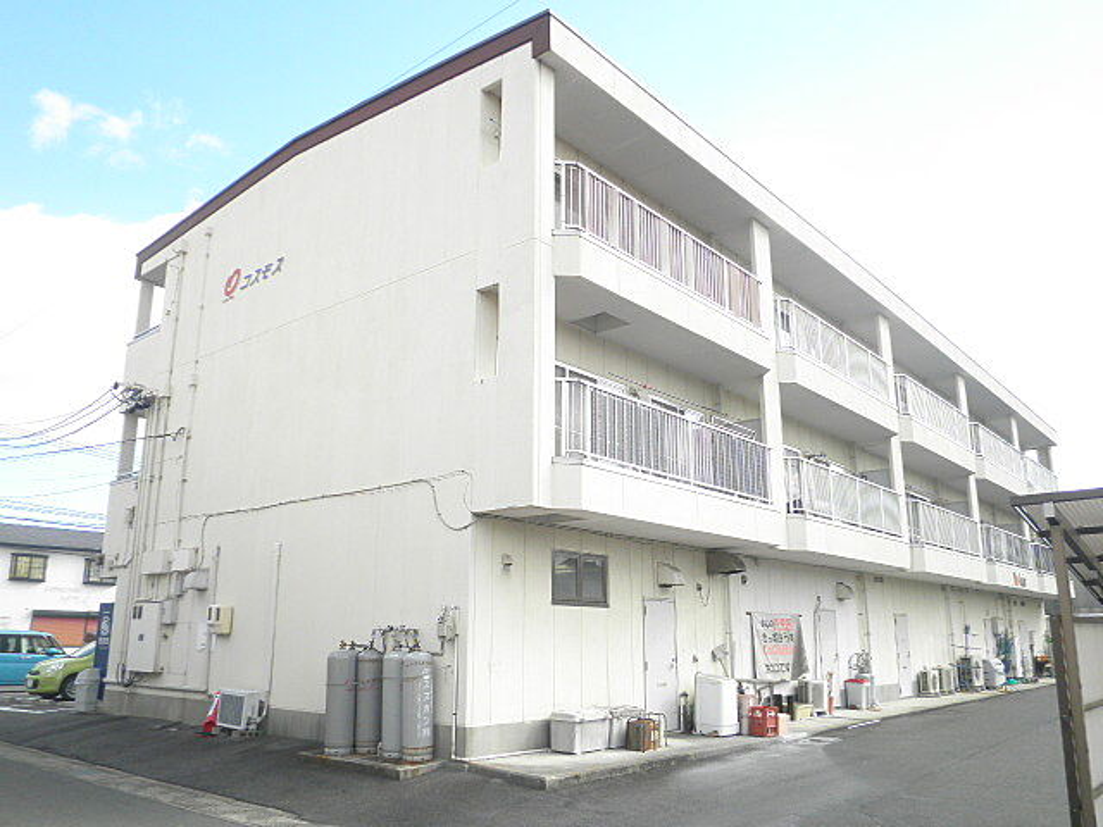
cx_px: 552
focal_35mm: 26
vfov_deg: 53.1
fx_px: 828
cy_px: 414
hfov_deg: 67.3
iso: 64
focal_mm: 4.7
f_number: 2.8
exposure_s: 1/320
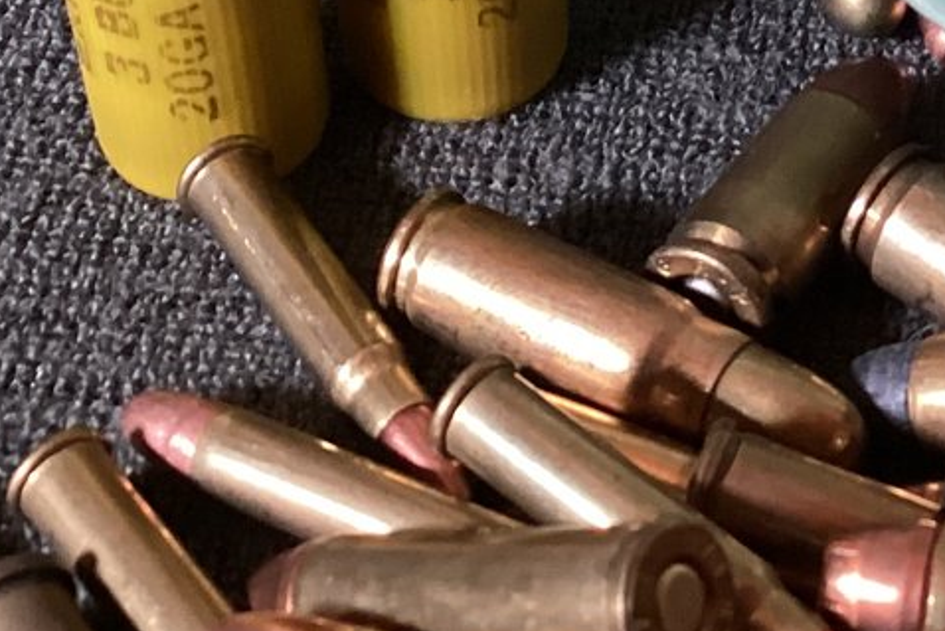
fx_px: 2678
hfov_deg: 19.9
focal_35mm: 102
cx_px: 711
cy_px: -72
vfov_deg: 13.2
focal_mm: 3.3
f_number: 2.4
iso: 320
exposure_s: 1/40
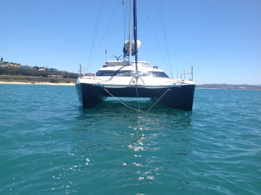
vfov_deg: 40.6
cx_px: 130
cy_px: 98
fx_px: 264
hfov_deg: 52.7
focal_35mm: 35
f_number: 2.4
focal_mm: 4.28
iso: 80
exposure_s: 1/1890
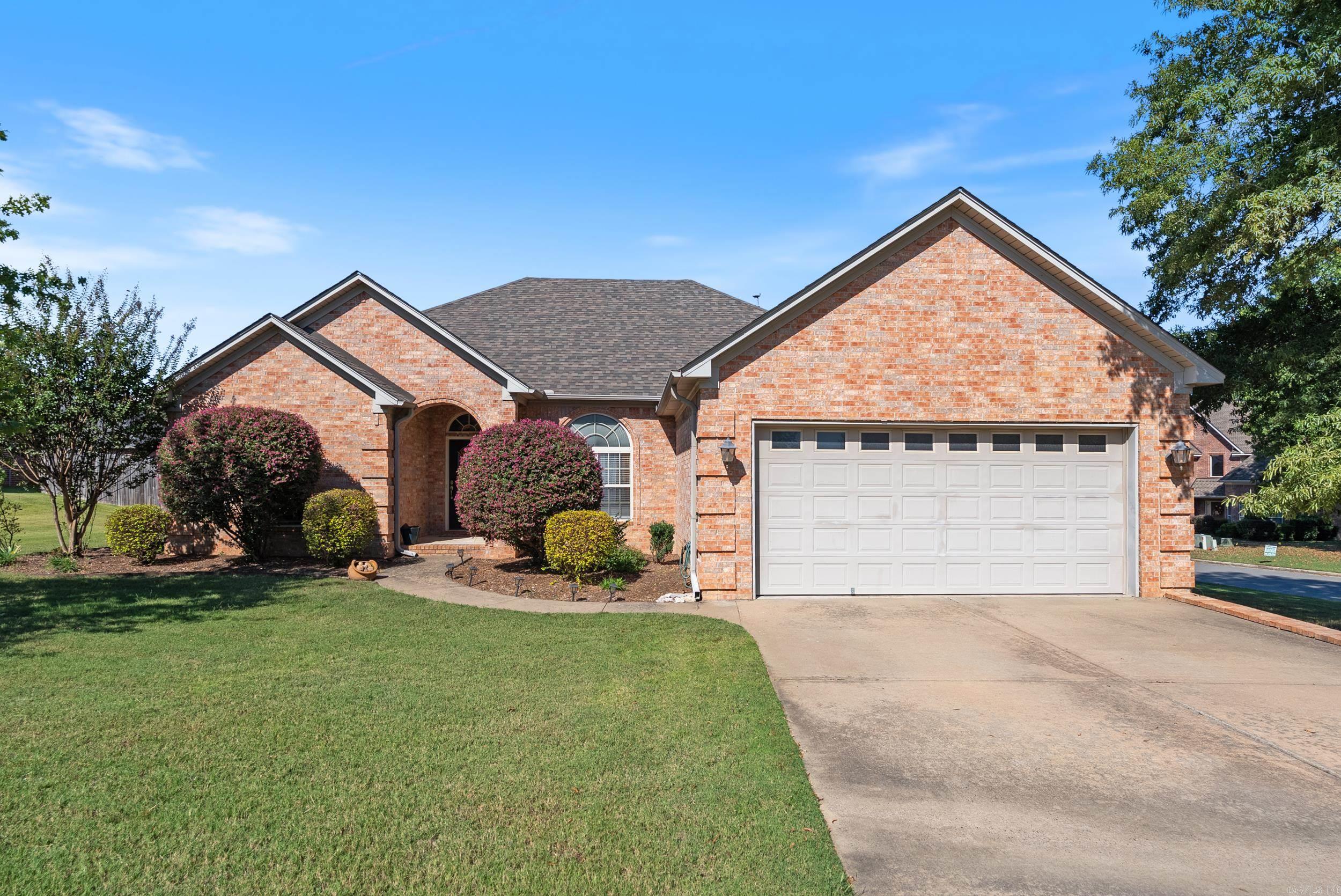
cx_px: 670
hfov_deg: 83.9
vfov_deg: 62.0
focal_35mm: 20
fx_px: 745
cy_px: 448
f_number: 8
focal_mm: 20
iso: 250
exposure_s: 1/160
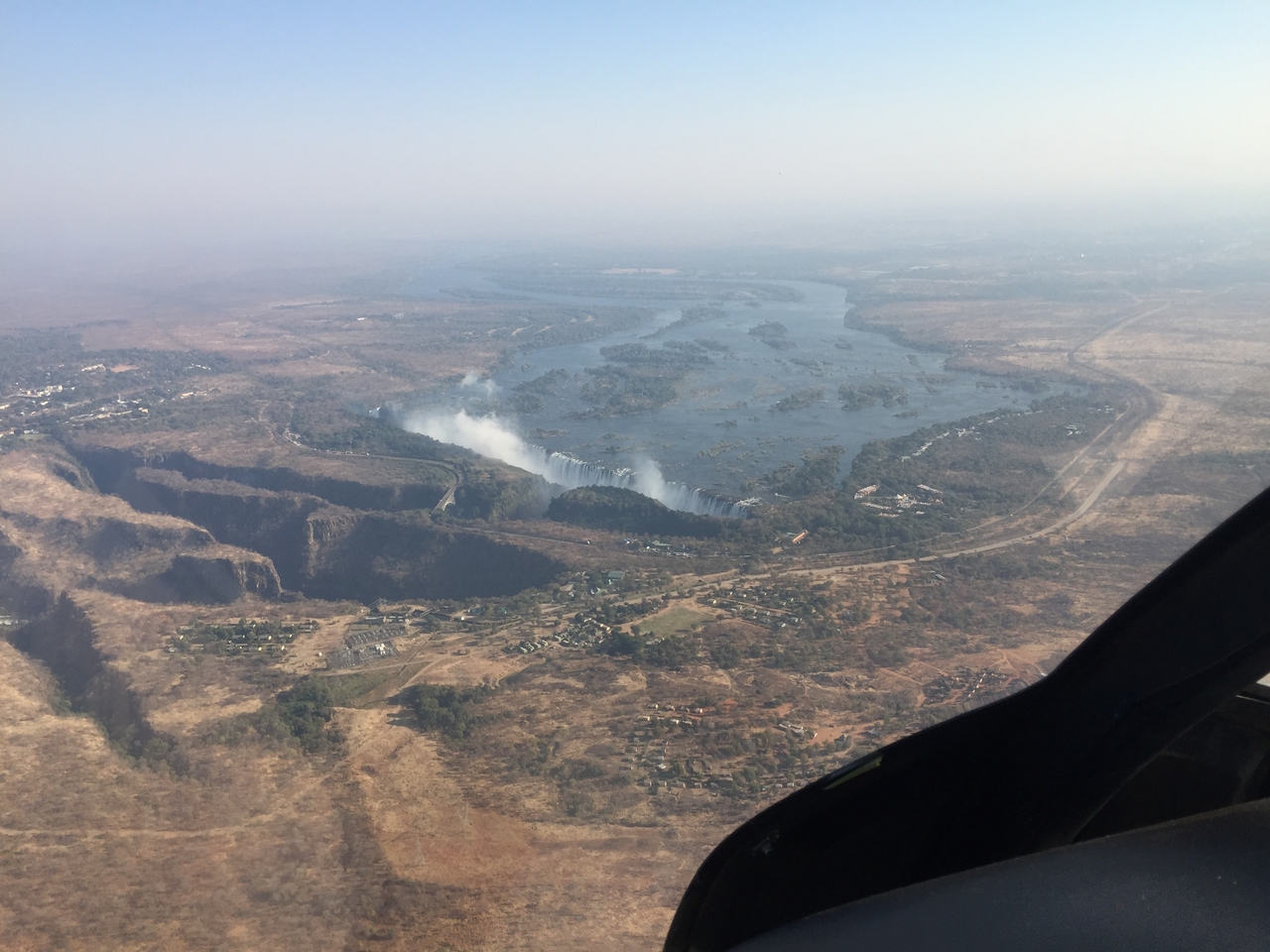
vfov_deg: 48.2
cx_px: 635
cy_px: 476
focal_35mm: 29
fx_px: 1064
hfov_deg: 61.7
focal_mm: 4.15
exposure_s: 1/1364
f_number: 2.2
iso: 32
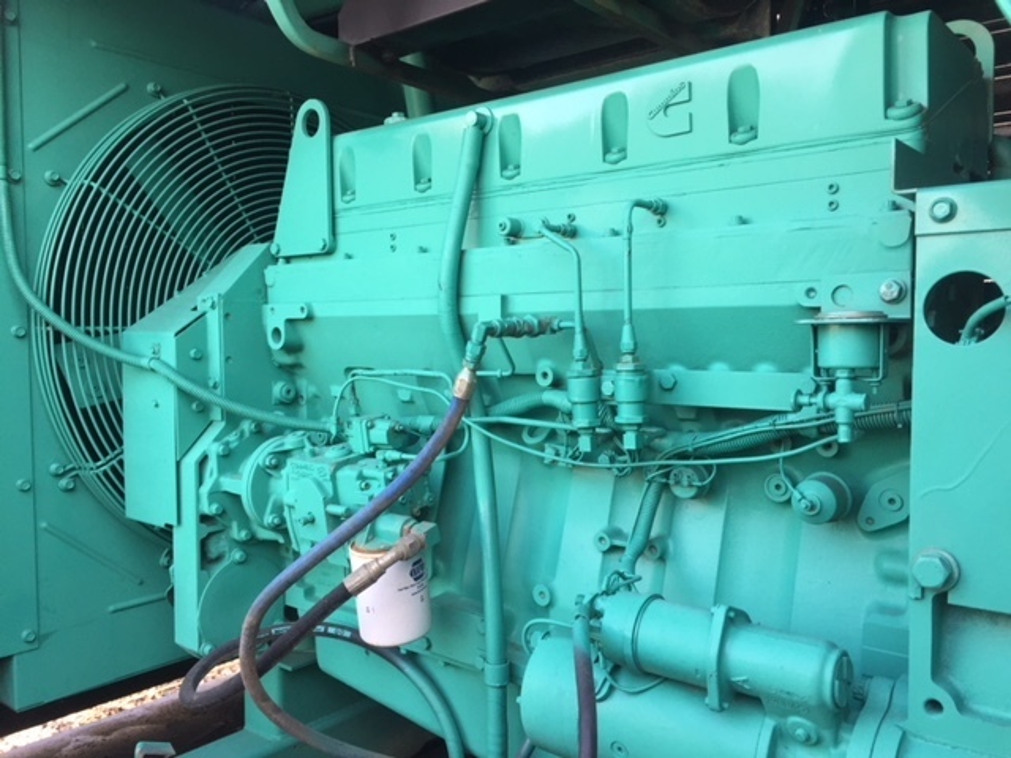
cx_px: 506
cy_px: 379
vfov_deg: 48.2
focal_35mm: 29
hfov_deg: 61.7
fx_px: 847
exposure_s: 1/120
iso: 50
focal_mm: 4.15
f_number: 2.2
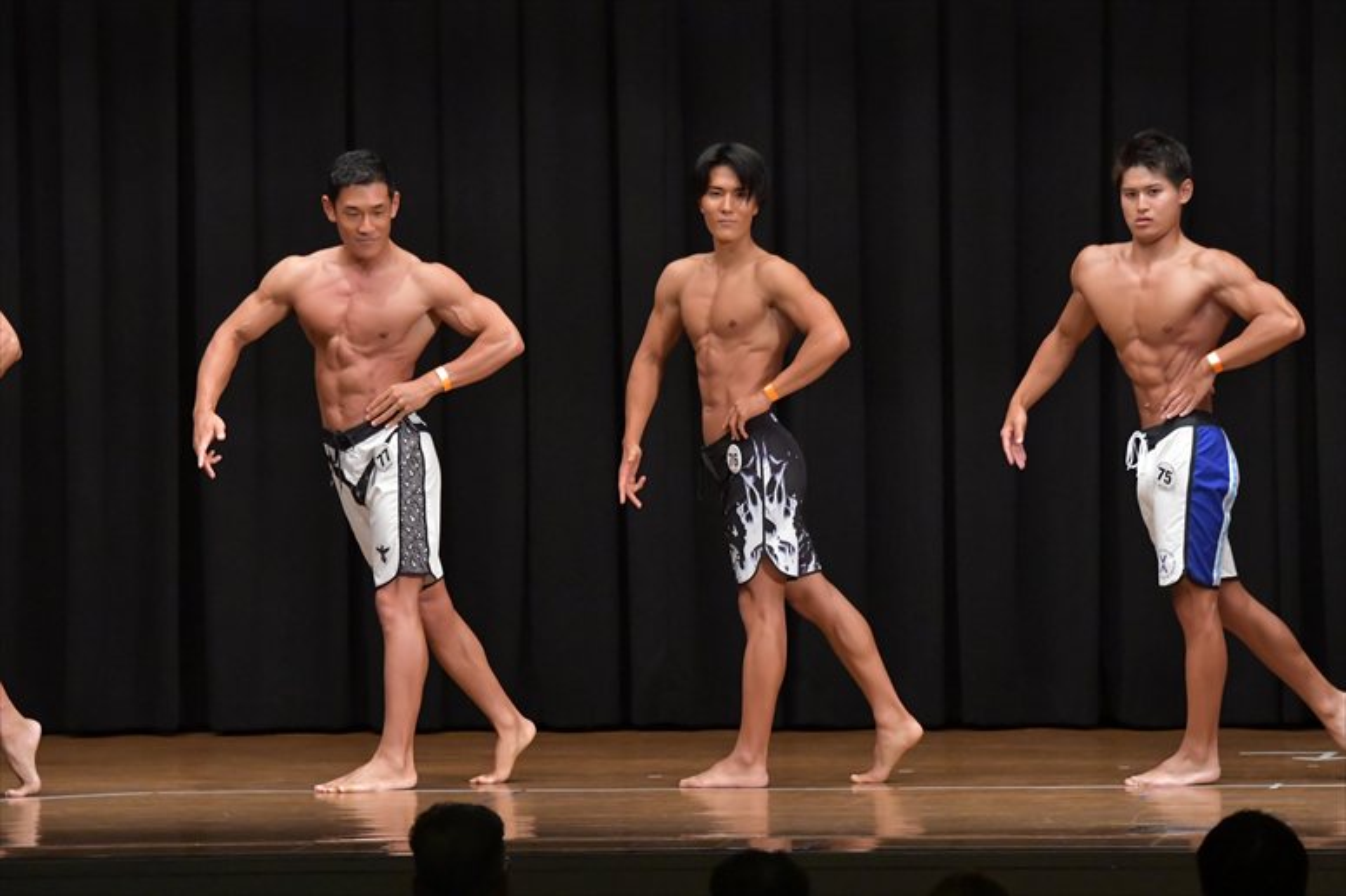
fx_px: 7549
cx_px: 673
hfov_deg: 10.2
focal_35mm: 202
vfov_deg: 6.8
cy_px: 448
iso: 6400
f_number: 5.6
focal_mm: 135
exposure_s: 1/400
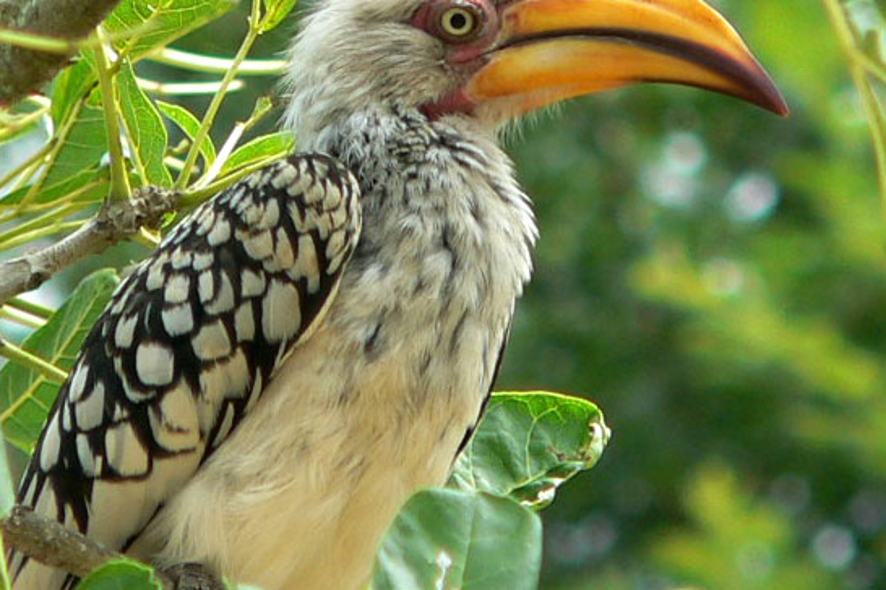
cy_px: 248
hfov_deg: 4.3
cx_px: 404
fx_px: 11812
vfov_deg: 2.9
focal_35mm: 480
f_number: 4
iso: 80
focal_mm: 55.2
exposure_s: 1/125
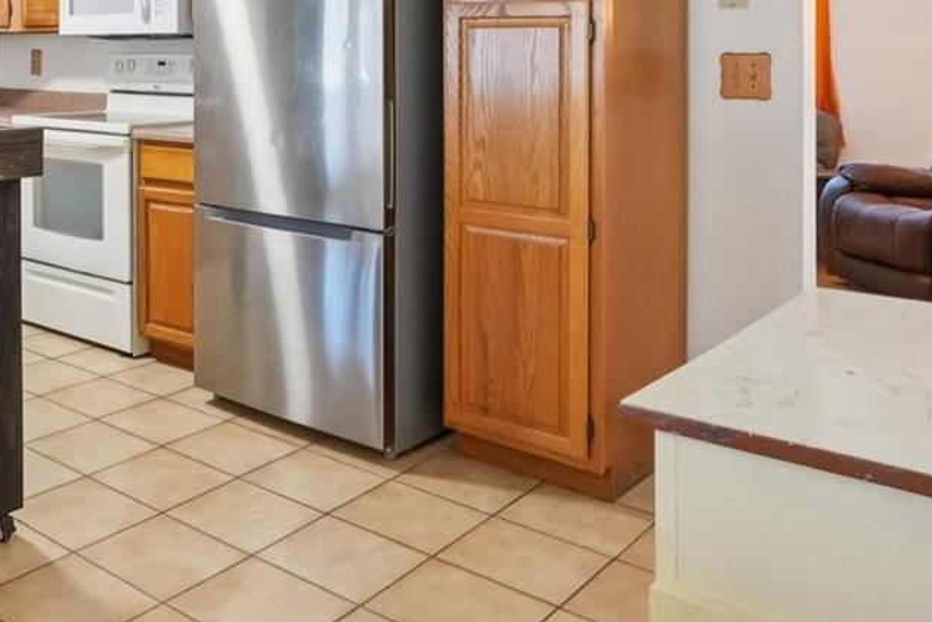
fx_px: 984
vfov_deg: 32.8
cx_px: 121
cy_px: 31
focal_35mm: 38
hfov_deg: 46.5
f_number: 8
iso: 800
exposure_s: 1/5
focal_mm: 10
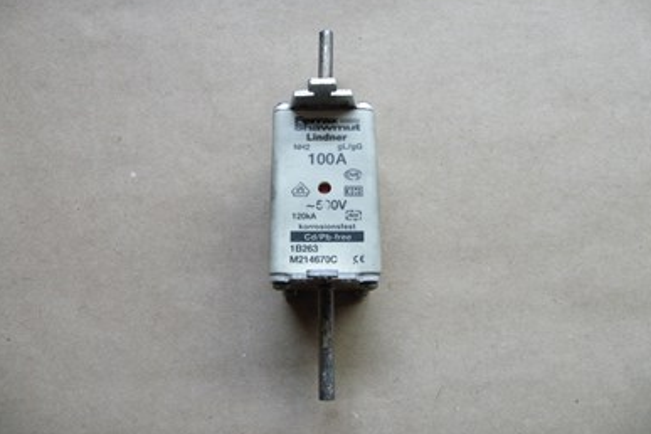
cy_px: 207
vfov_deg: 44.9
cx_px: 326
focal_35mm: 29
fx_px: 524
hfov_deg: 63.7
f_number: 2.8
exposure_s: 1/30.3
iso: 400
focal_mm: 4.7
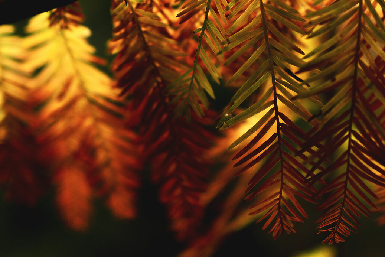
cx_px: 212
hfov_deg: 25.0
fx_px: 866
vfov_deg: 16.5
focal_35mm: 81
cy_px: 3
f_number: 2
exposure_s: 1/800
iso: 400
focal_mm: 35
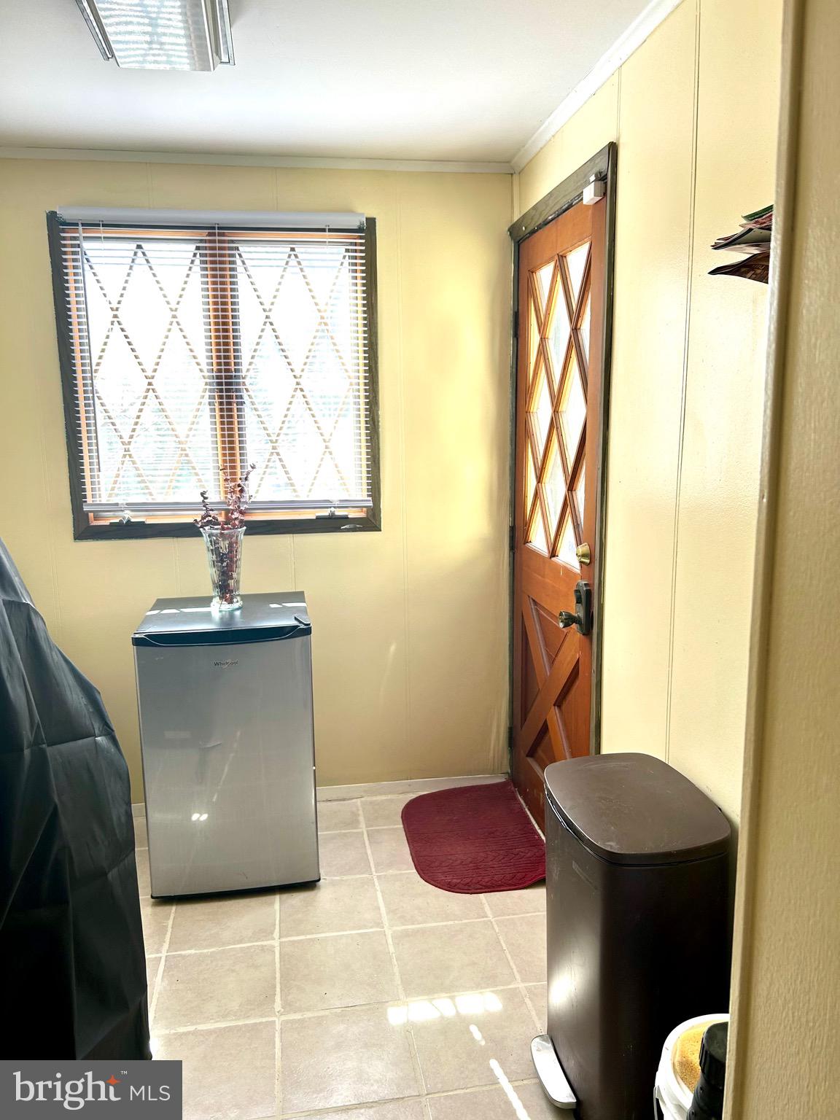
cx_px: 420
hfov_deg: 53.1
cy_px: 560
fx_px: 841
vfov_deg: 67.3
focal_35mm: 26
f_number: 1.5
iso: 40
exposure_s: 1/121
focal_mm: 5.7
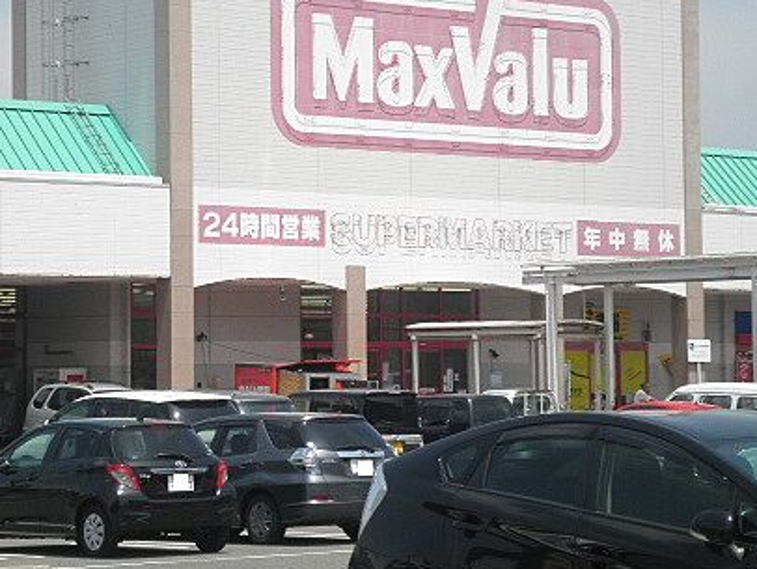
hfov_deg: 17.1
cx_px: 313
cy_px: 248
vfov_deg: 12.9
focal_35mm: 115
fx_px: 2516
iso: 80
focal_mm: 13
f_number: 12.4
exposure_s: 1/100
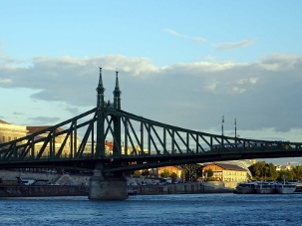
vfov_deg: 13.2
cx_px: 100
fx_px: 977
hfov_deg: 17.5
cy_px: 124
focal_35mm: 112
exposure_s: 1/200
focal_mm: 12.42
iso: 80
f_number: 5
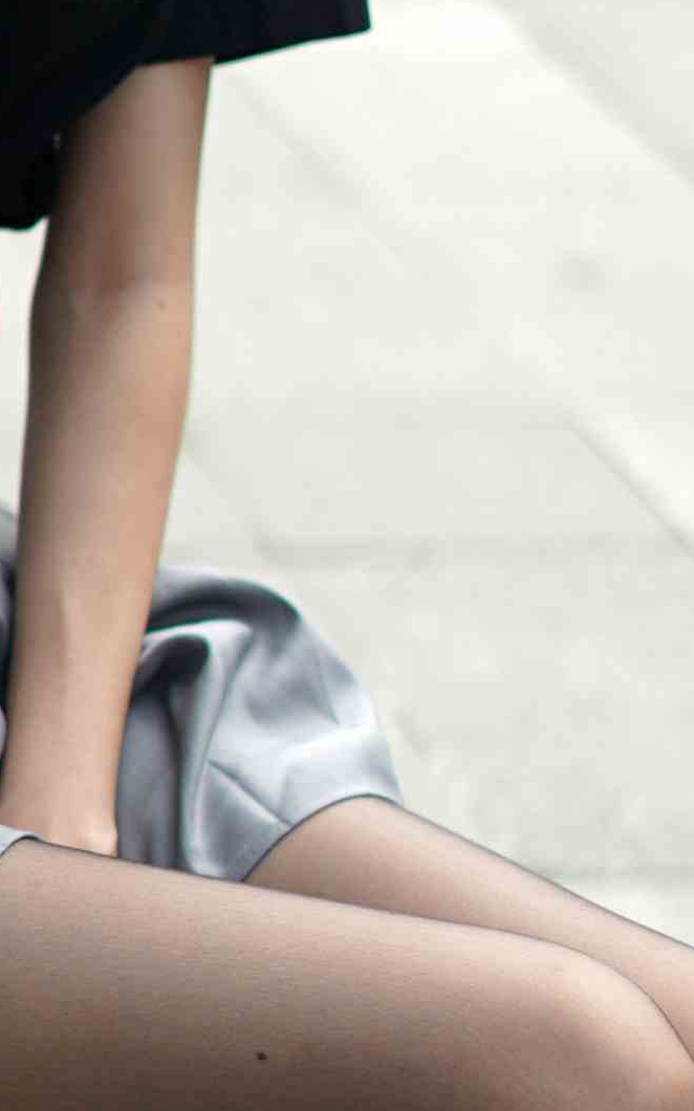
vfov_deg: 10.3
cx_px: 211
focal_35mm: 204
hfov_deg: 6.4
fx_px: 6177
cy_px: 716
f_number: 1.8
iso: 200
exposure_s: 1/4000
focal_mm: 50
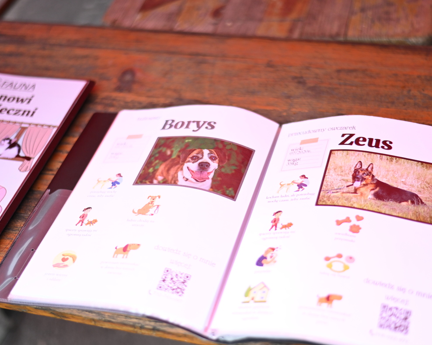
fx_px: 729
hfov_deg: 33.0
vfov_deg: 26.7
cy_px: 171
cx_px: 220
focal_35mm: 57
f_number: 1.8
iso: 1000
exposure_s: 1/8000
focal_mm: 50
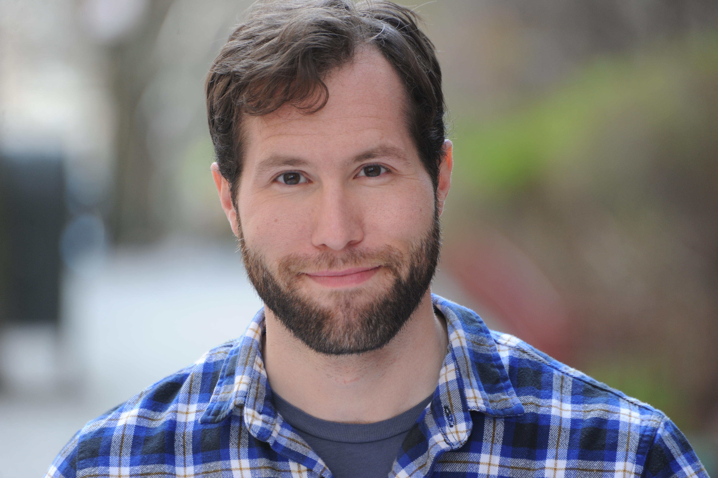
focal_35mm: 300
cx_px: 359
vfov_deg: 4.6
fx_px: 5979
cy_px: 239
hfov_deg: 6.9
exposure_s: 1/200
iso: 640
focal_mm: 300
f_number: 5.6
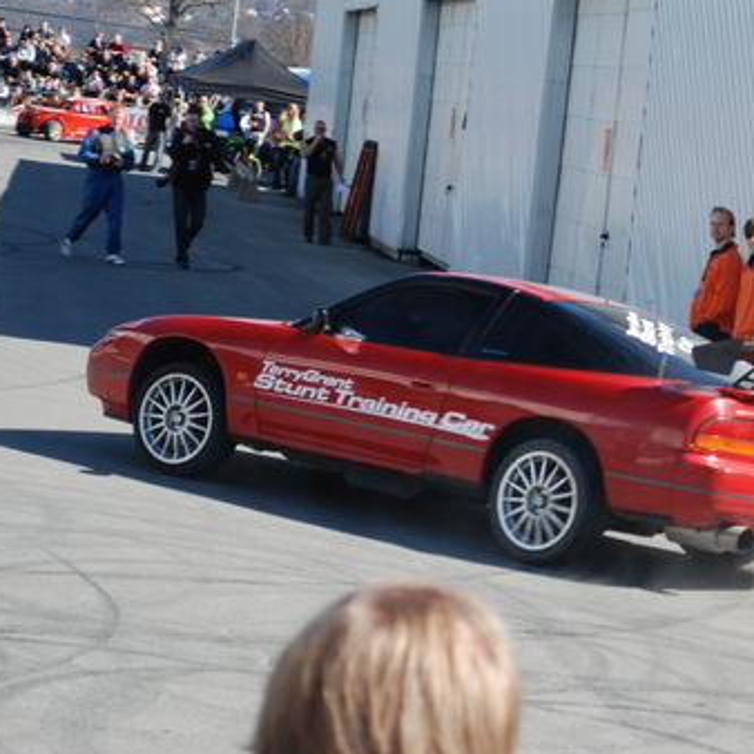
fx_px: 3273
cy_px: 294
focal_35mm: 133
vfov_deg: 13.1
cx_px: 576
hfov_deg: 13.1
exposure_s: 1/160
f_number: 7.1
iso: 100
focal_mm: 55
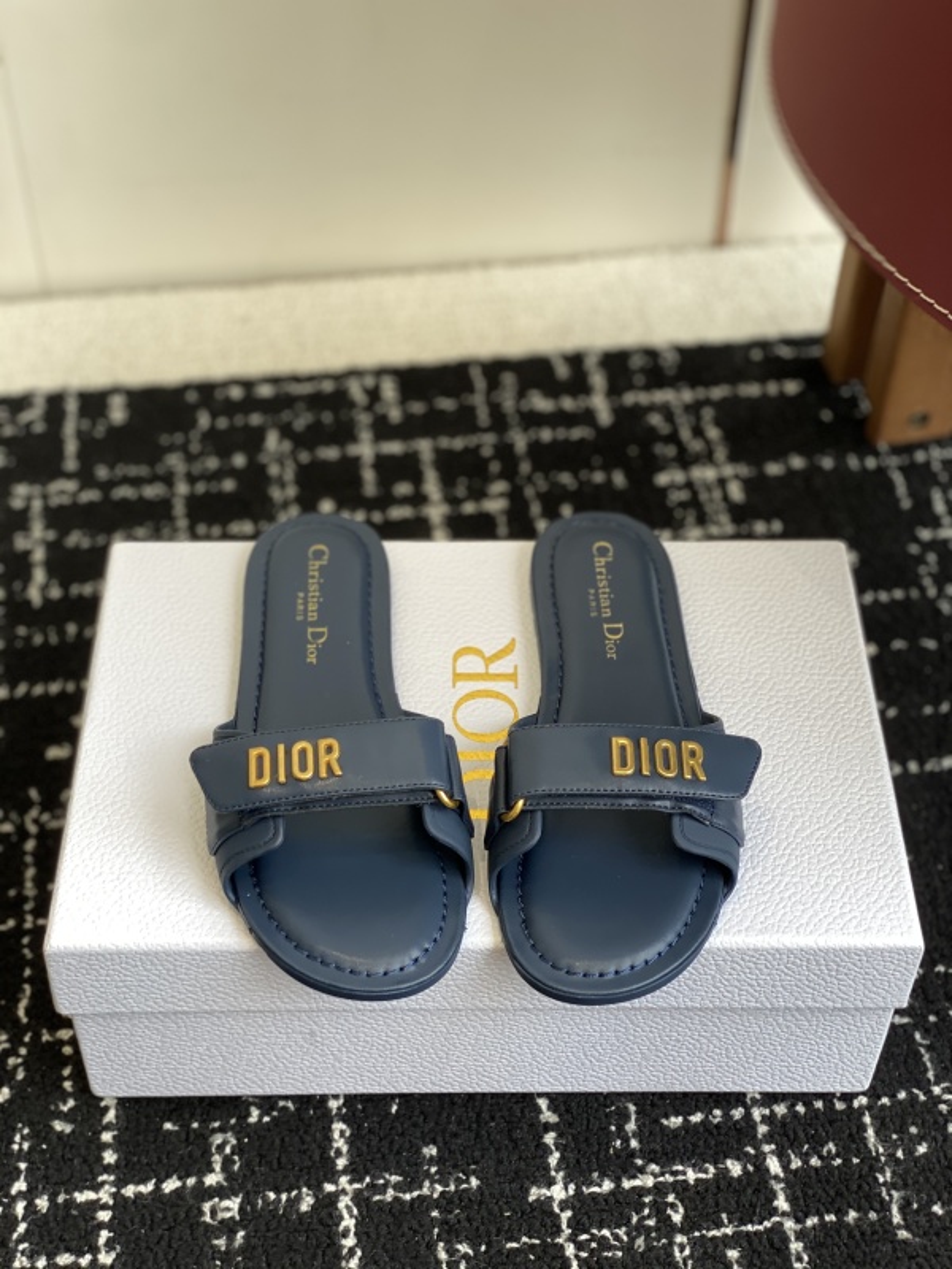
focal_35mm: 52
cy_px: 634
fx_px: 1907
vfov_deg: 36.8
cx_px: 476
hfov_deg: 28.0
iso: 32
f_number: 2
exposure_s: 1/122
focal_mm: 6
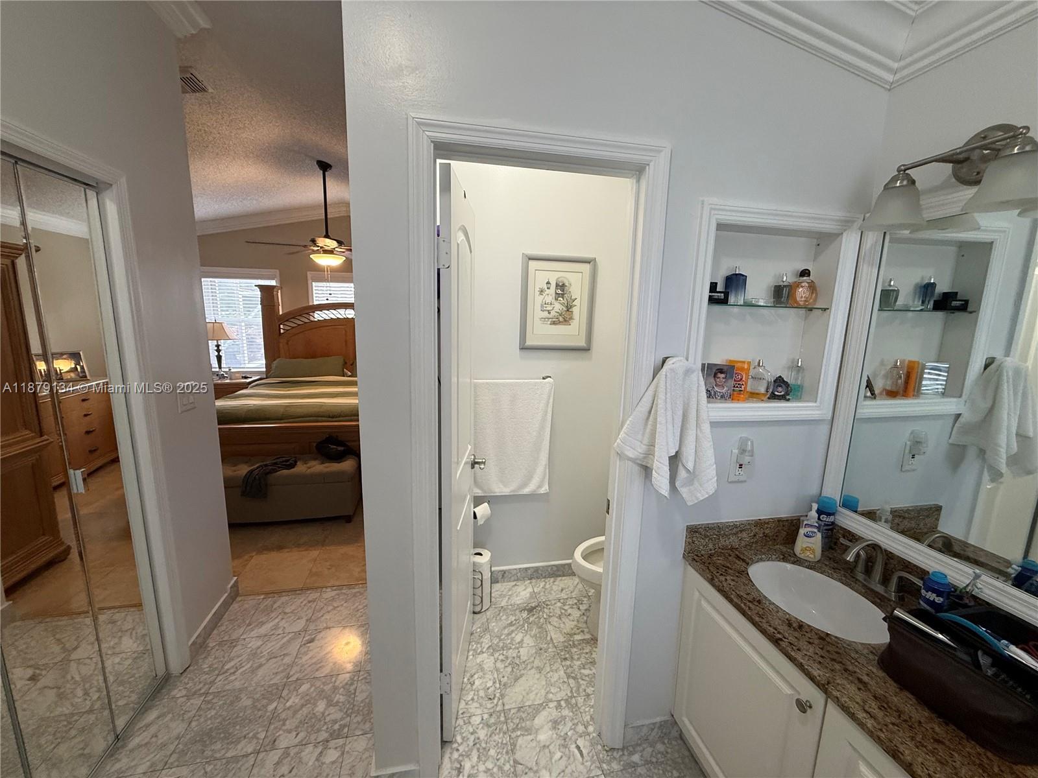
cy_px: 389
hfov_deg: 102.1
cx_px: 519
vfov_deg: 85.7
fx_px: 420
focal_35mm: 14
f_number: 2.2
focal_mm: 2.22
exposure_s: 1/60
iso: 200
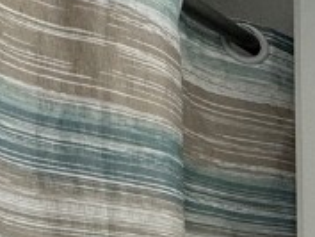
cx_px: 796
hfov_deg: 14.1
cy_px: 428
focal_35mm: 81
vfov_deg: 15.6
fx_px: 738
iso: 200
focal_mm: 2.22
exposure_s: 1/120
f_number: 2.2
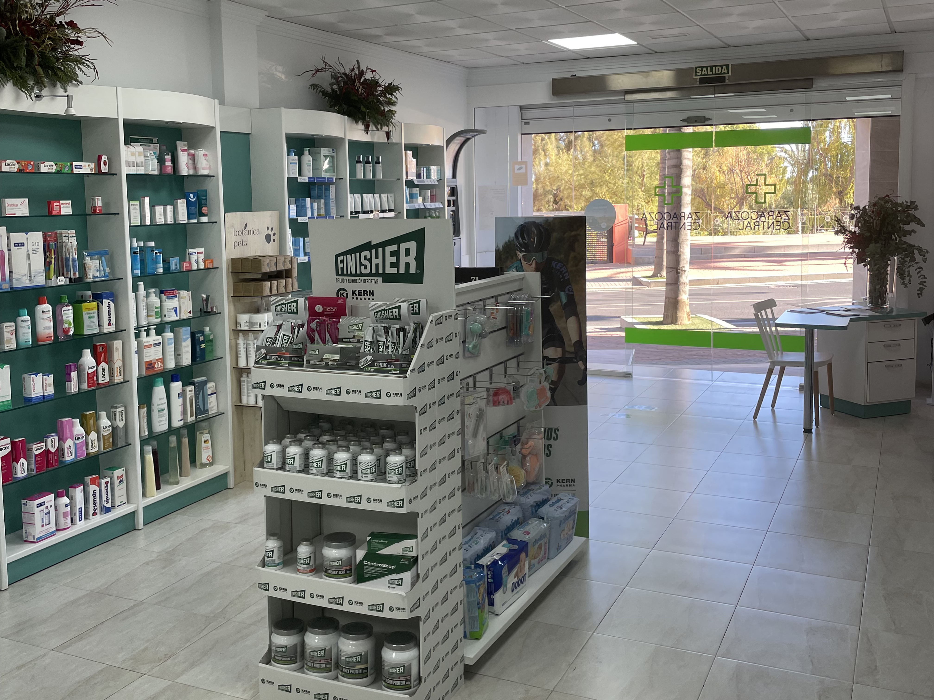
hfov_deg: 67.3
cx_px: 467
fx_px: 702
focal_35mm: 26
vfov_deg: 53.1
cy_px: 350
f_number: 1.6
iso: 32
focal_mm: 4.2
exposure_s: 1/356
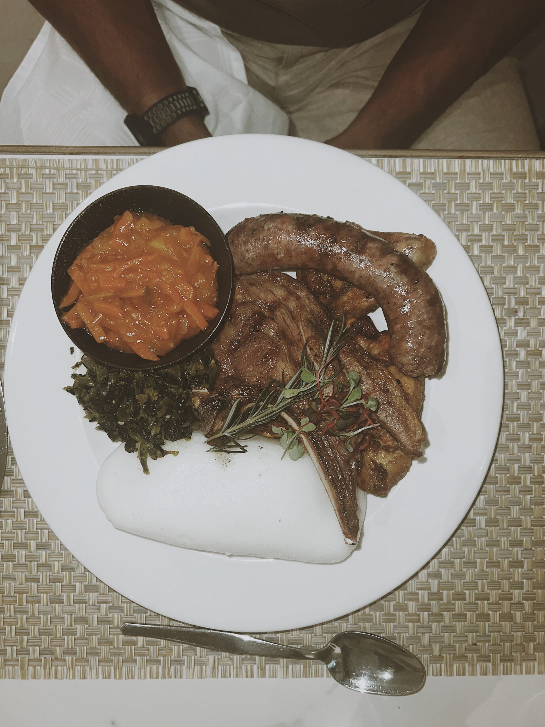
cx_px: 272
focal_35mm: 26
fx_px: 546
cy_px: 364
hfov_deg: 53.1
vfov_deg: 67.3
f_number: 1.5
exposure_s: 1/5
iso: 32
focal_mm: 5.7
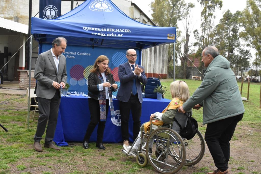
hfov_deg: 43.6
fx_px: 326
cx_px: 130
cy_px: 87
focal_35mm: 45
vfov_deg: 29.9
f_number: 9
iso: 2000
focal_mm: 30
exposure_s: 1/320
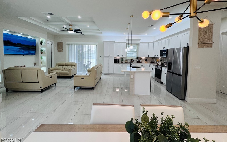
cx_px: 114
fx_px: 93
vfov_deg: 74.2
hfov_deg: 101.5
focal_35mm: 15
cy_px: 59
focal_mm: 2.22
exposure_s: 1/120
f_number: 2.2
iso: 100
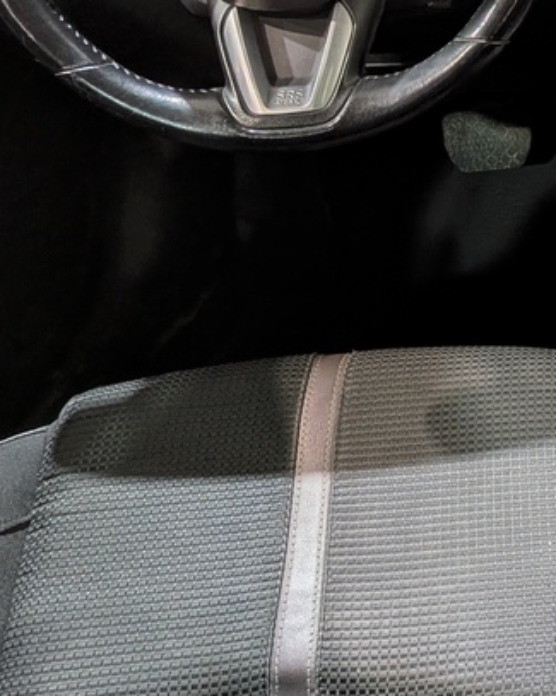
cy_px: 166
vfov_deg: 31.4
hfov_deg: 22.3
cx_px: 780
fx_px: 1215
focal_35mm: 59
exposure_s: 1/116
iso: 29
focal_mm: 4.53
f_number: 1.7
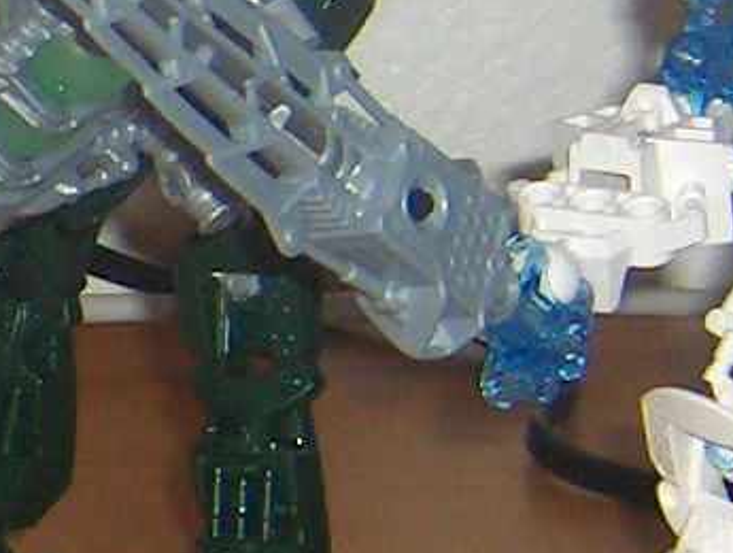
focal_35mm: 293
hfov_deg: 6.2
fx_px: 6215
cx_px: -1419
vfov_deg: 5.1
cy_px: 162
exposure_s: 1/60
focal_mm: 8
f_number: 2.8
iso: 100
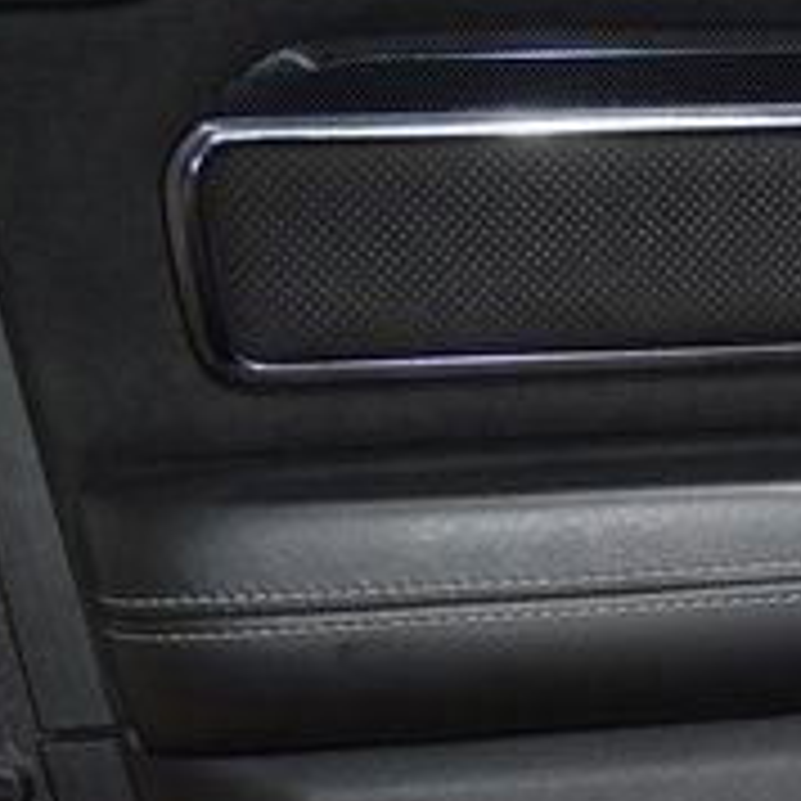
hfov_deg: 14.4
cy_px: 821
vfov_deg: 15.5
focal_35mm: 110
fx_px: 2880
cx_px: 1310
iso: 1600
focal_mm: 24
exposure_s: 1/125
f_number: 3.8
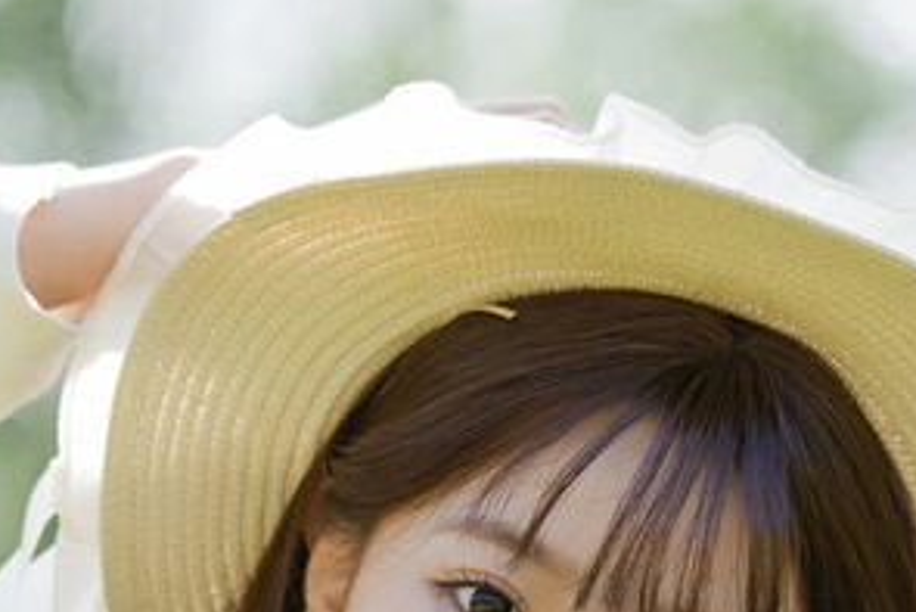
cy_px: 1275
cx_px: 525
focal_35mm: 267
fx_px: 6797
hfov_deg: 7.7
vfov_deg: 5.1
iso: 80
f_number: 1.4
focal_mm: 50
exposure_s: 1/1000
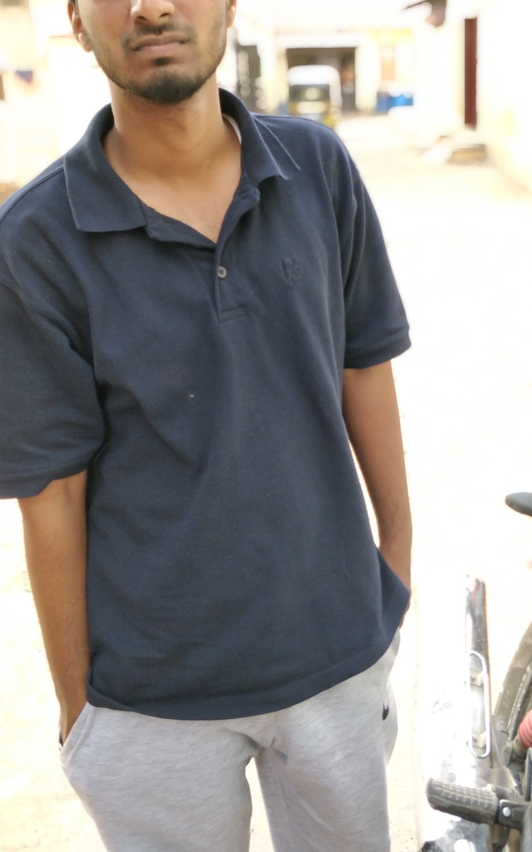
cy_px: 286
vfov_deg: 55.5
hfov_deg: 37.2
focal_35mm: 34
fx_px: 789
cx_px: 297
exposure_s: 1/100
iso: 250
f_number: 1.7
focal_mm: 4.1
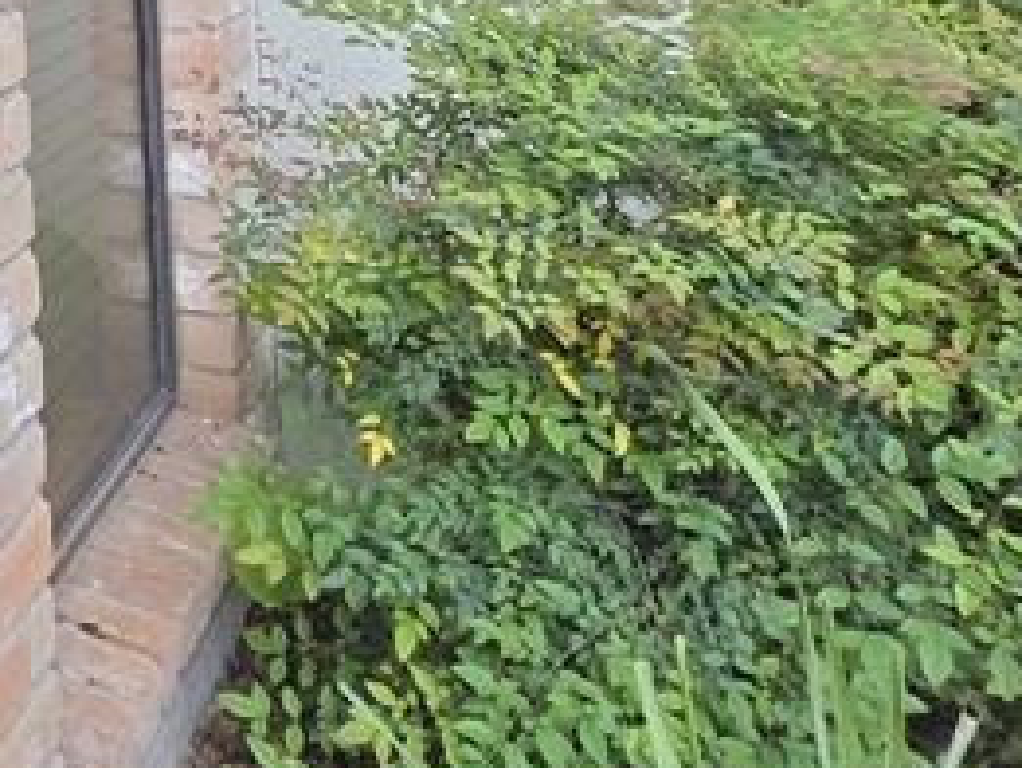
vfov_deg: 24.0
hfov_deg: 27.4
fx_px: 1506
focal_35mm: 51
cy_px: -302
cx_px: -470
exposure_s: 1/423
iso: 25
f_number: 2.2
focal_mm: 1.7
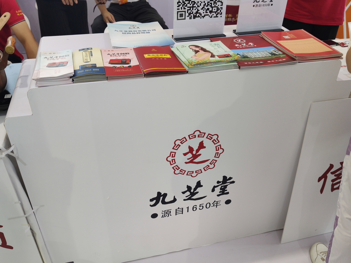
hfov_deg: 58.4
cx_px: 176
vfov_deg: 45.4
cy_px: 132
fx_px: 314
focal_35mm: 31
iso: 339
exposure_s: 1/100
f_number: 1.75
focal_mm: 4.75
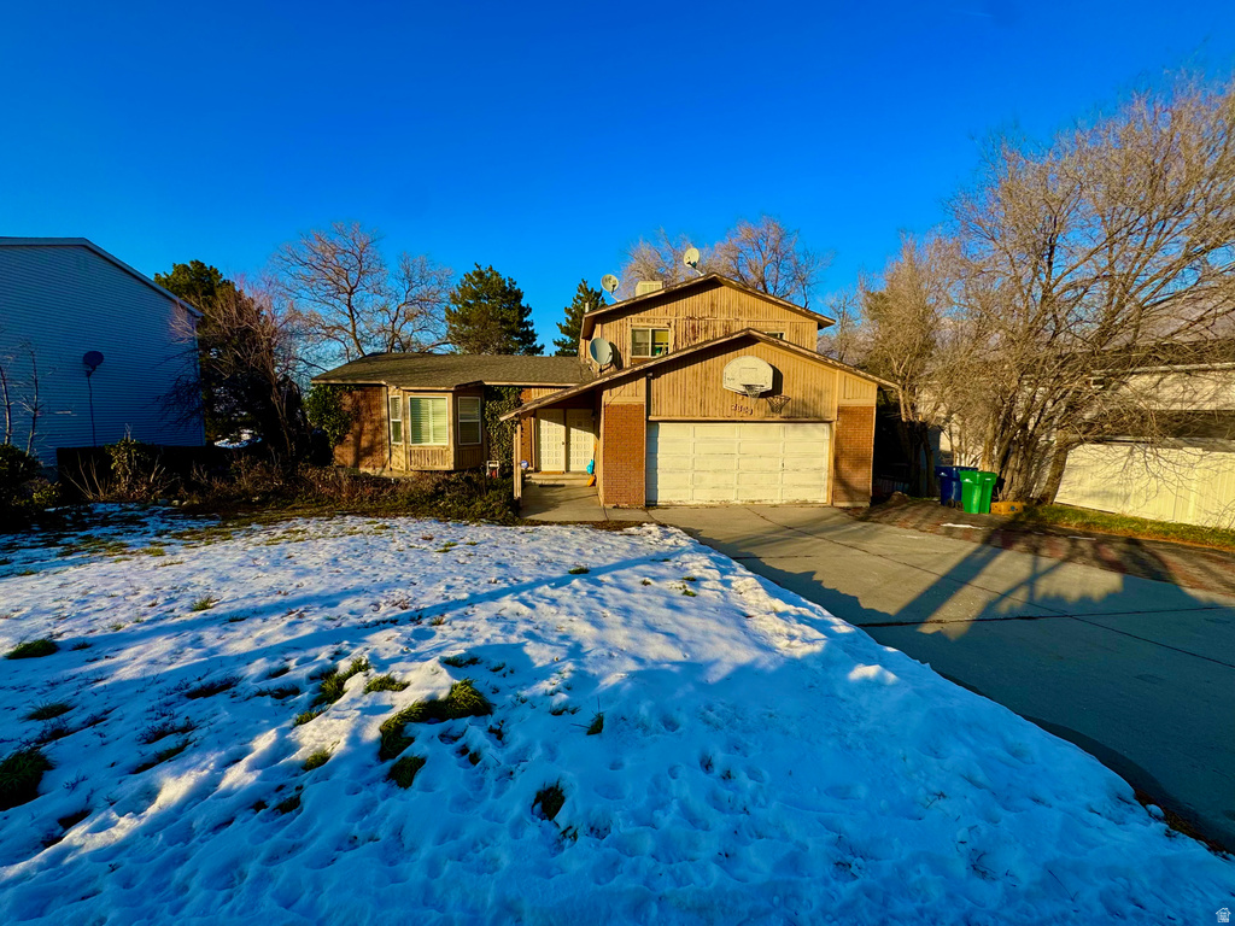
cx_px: 618
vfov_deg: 85.7
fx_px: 499
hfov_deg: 102.1
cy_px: 463
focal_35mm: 14
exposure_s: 1/1567
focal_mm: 2.22
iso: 50
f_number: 2.2
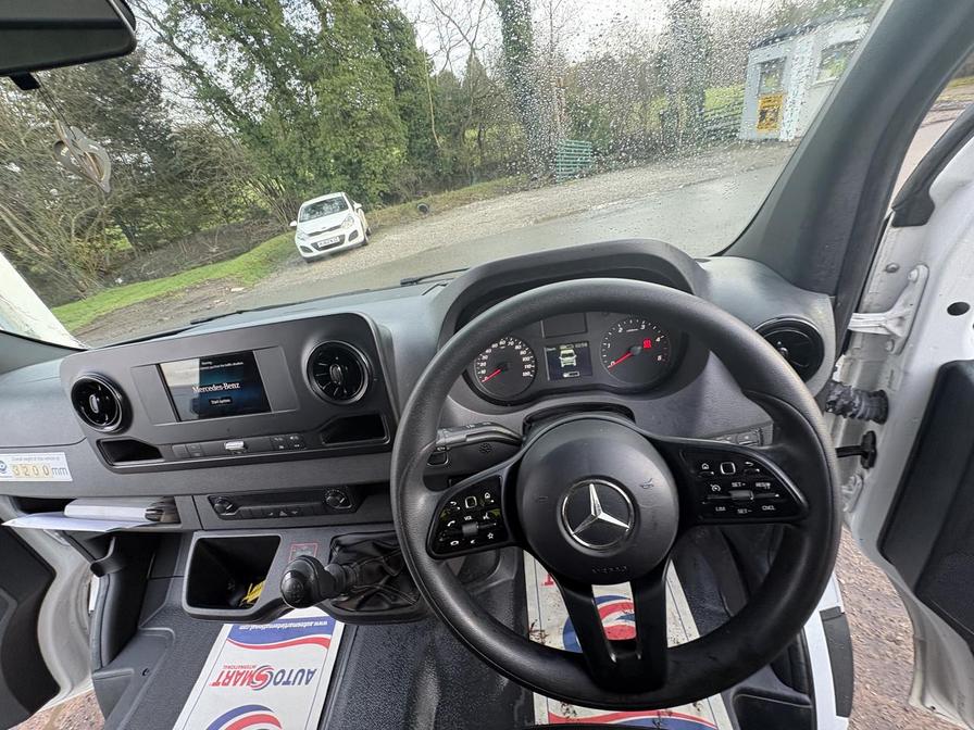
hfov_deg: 102.1
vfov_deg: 85.7
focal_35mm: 14
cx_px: 487
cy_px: 365
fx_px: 394
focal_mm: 2.22
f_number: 2.2
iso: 160
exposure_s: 1/53
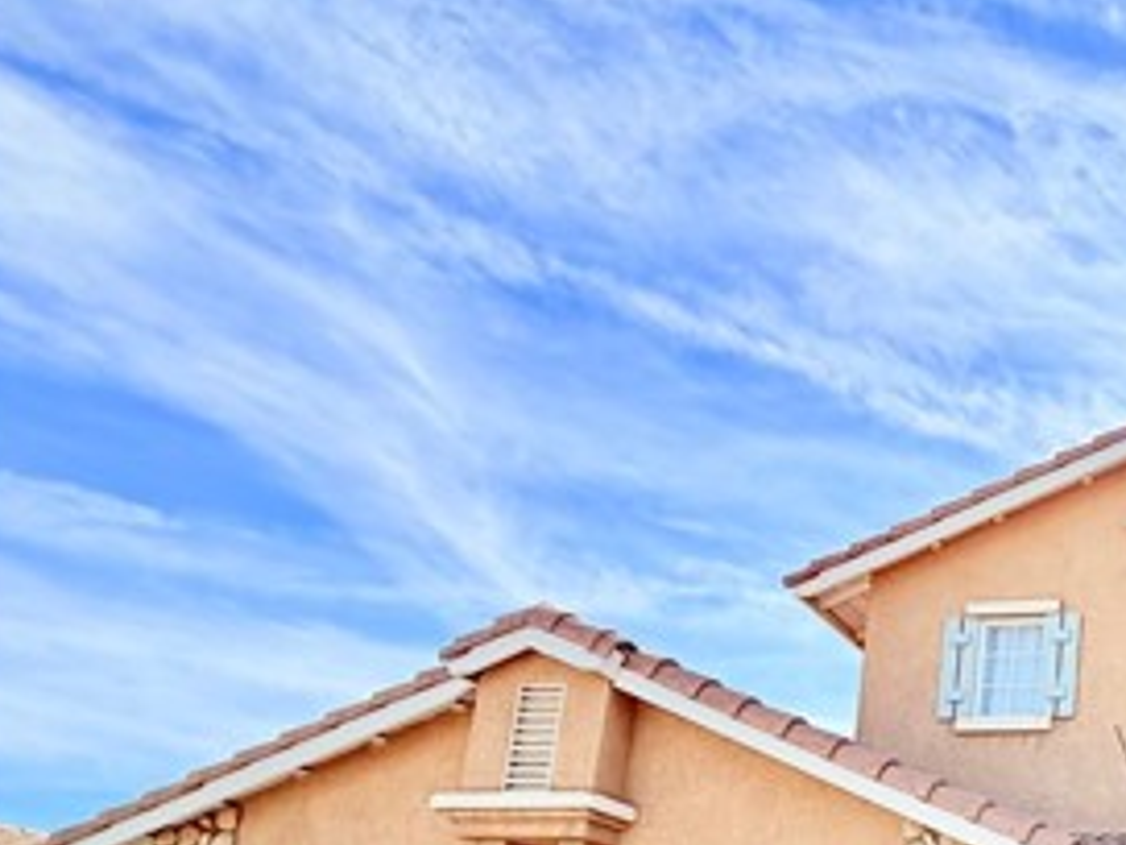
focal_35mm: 33
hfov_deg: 41.4
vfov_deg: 36.5
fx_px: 1073
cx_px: 1296
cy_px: 924
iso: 64
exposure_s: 1/1339
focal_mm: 2.22
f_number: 2.2
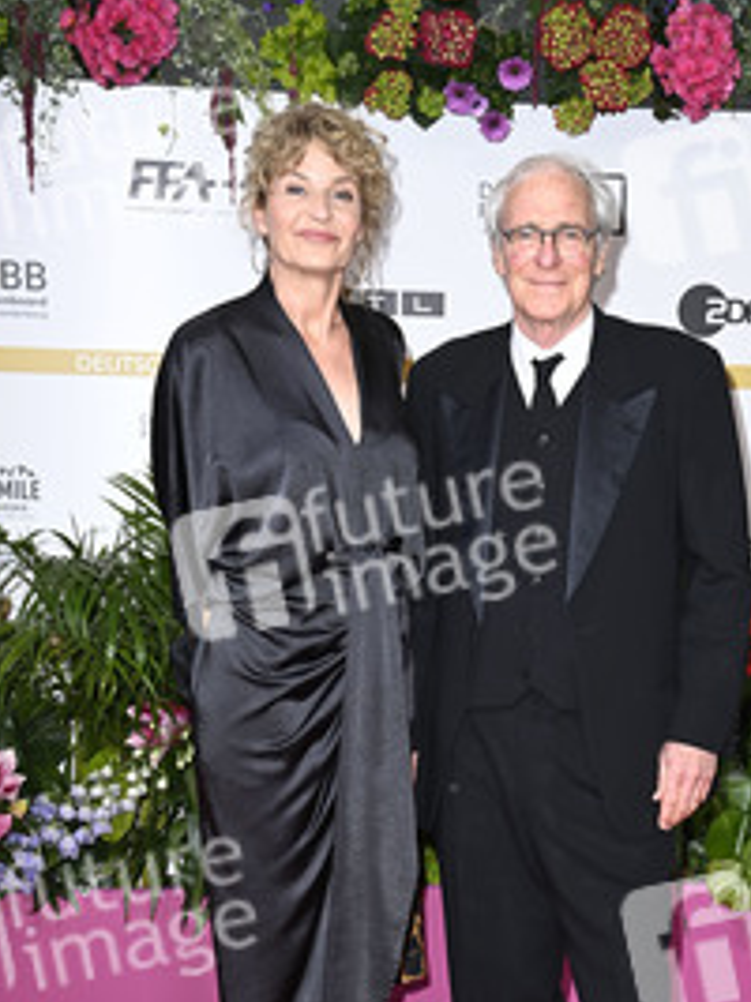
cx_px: 473
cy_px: 739
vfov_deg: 26.7
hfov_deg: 20.4
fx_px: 2084
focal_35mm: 72
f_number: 6.3
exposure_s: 1/200
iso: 640
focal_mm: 50
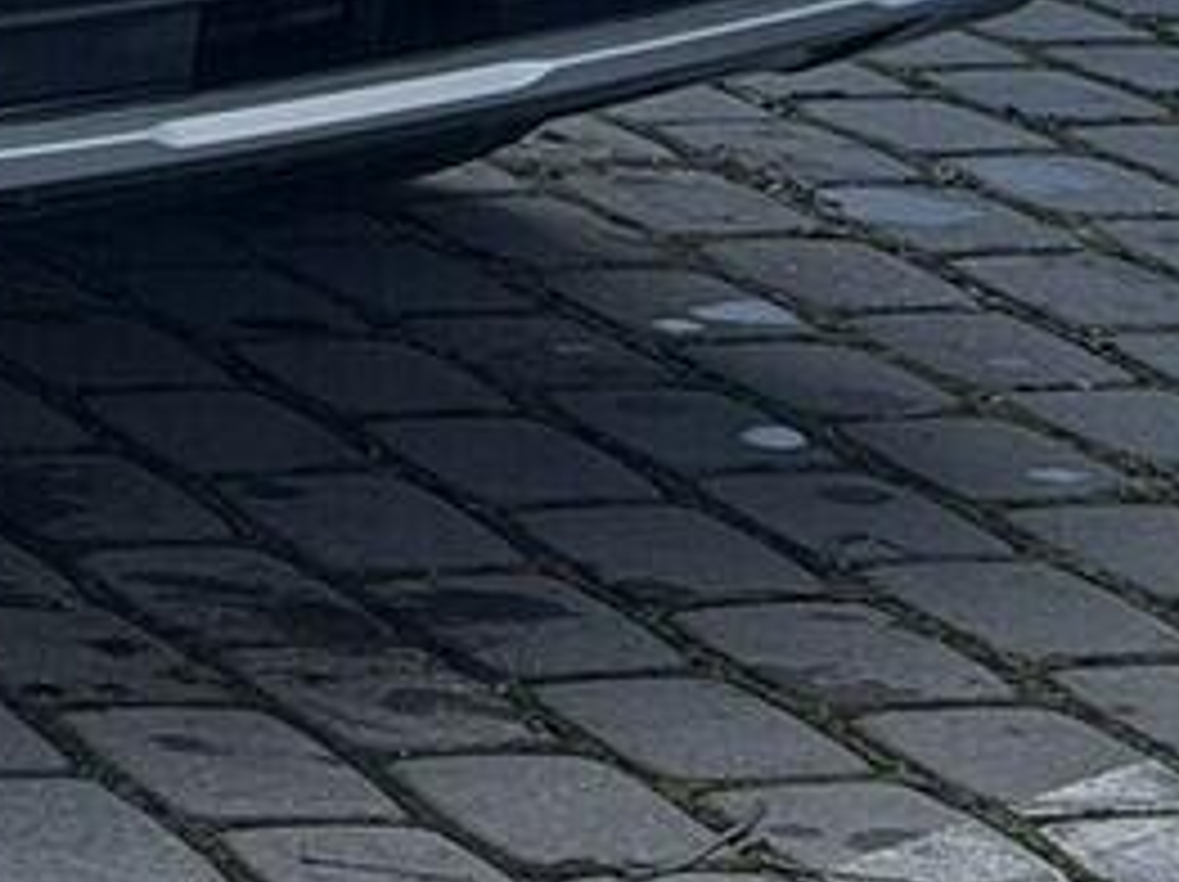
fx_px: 8983
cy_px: -1278
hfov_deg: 7.0
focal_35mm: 264
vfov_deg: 5.4
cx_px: -1724
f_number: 1.78
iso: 64
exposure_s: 1/1608
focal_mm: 6.76
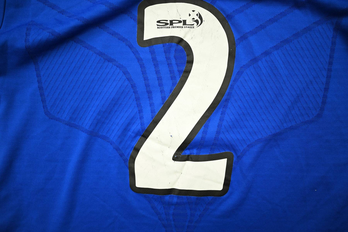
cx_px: 174
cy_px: 116
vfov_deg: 53.2
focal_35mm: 24
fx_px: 232
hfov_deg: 73.7
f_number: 4
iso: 140
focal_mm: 24
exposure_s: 1/90
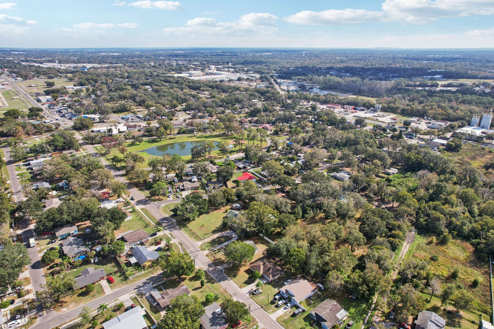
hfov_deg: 78.6
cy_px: 164
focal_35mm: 22
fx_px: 302
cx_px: 247
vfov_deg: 57.2
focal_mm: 8.4
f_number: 2.8
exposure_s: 1/2000
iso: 140
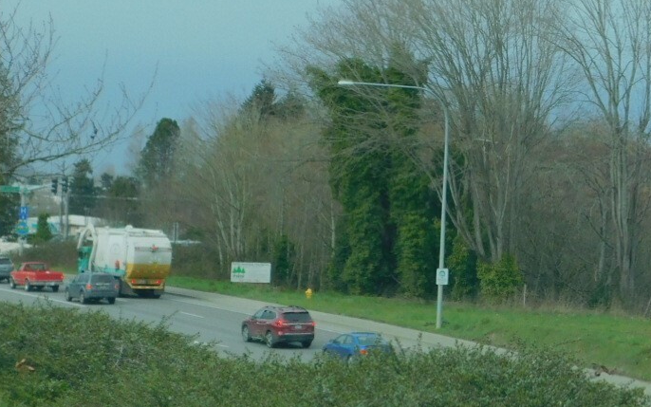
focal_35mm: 126
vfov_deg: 10.4
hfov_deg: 16.0
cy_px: 63
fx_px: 2236
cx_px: 737
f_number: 3.8
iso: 125
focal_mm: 9
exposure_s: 1/640
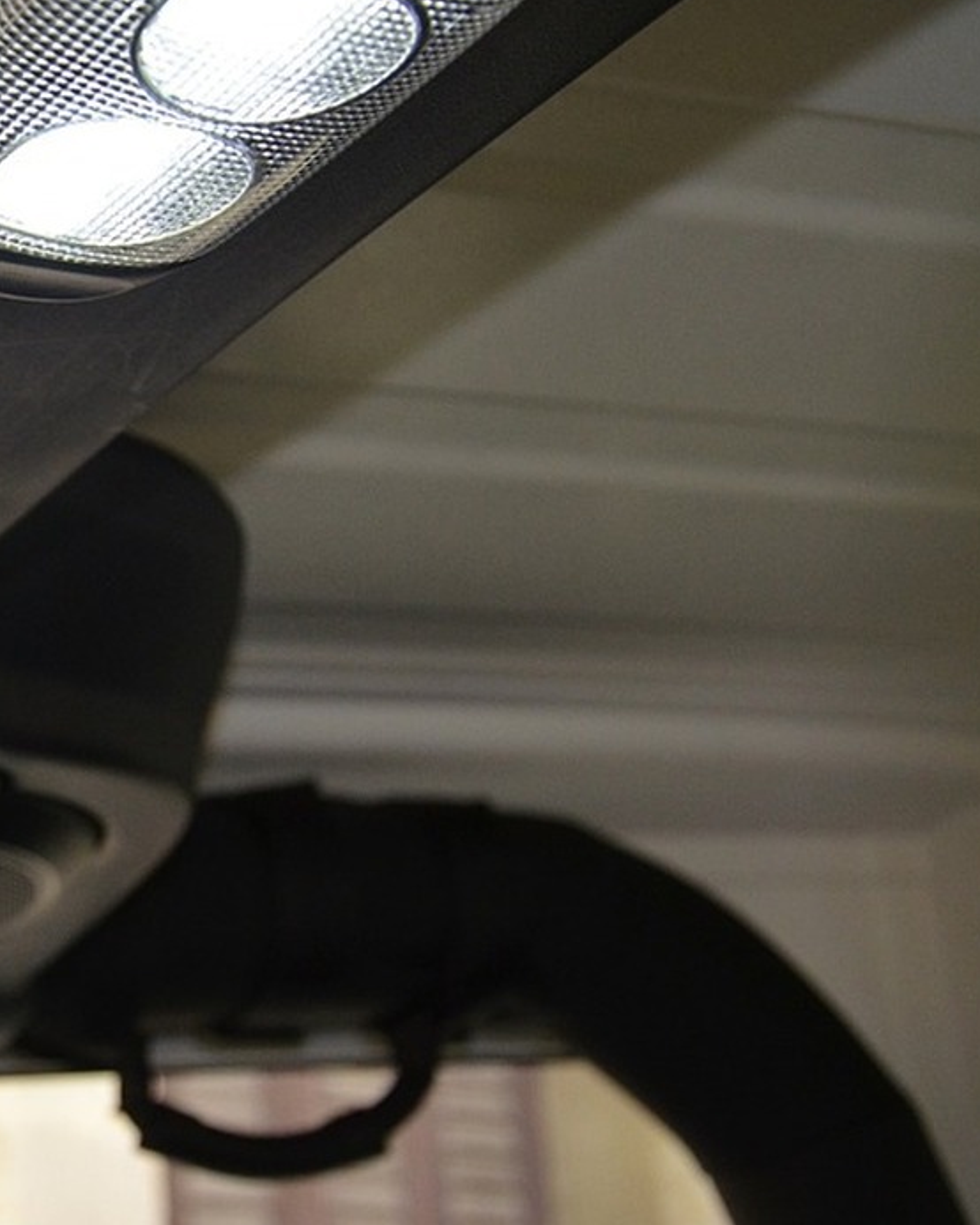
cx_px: -127
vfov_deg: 23.0
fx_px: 3011
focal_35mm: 83
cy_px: 559
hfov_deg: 17.8
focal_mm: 32
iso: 720
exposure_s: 1/60
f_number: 4.2
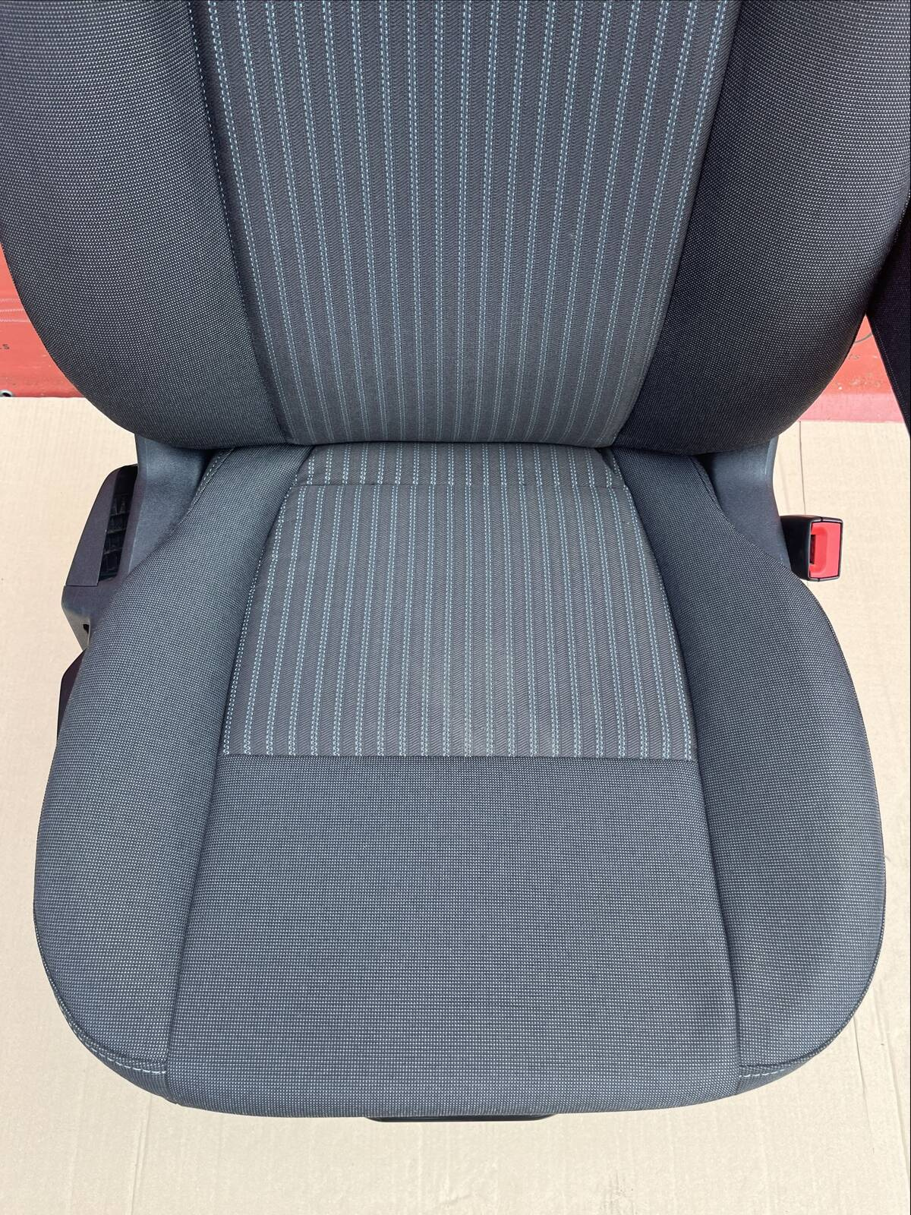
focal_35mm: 26
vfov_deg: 67.3
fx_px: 912
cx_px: 456
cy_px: 608
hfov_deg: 53.1
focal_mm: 5.1
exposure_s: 1/336
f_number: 1.6
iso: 50
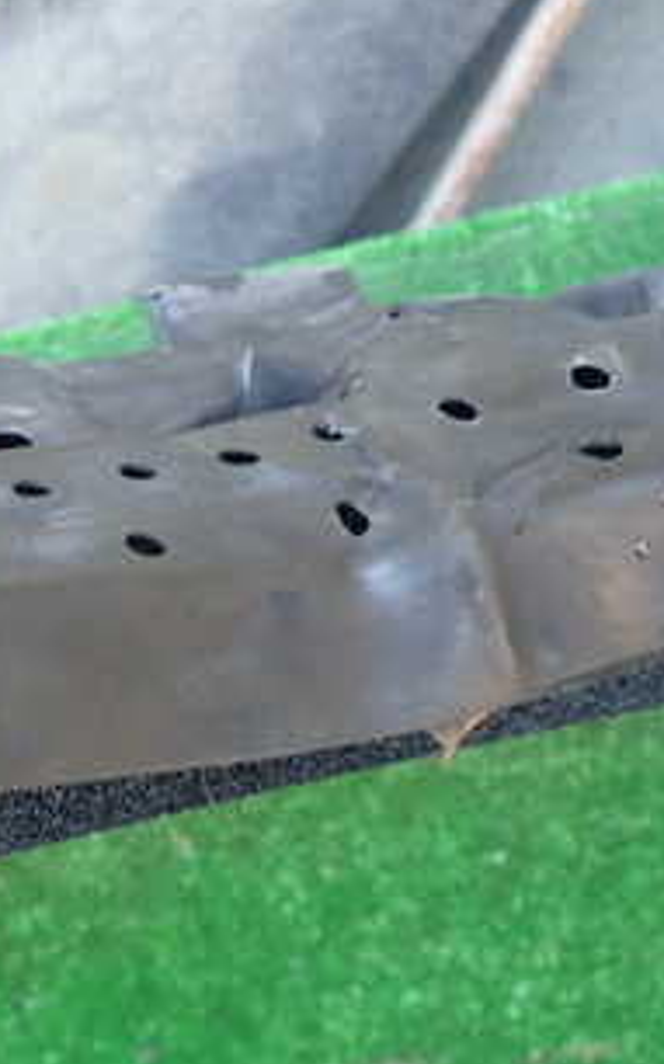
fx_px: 1507
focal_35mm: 52
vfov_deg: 38.9
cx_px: -59
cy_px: 567
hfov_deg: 23.4
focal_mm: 4.5
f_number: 2
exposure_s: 1/30
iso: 200
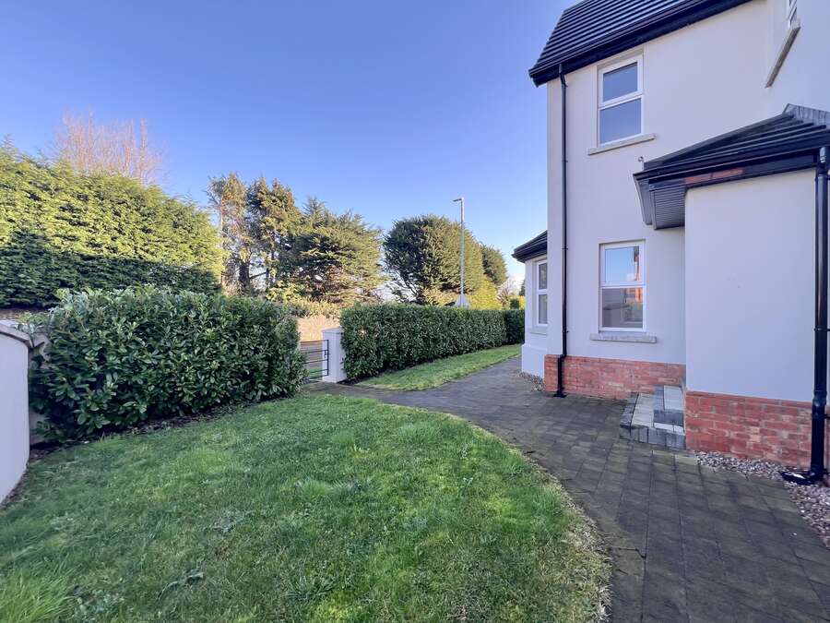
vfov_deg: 89.9
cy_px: 312
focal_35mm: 13
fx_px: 312
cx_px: 415
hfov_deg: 106.2
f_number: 1.8
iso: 32
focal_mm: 1.57
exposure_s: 1/181
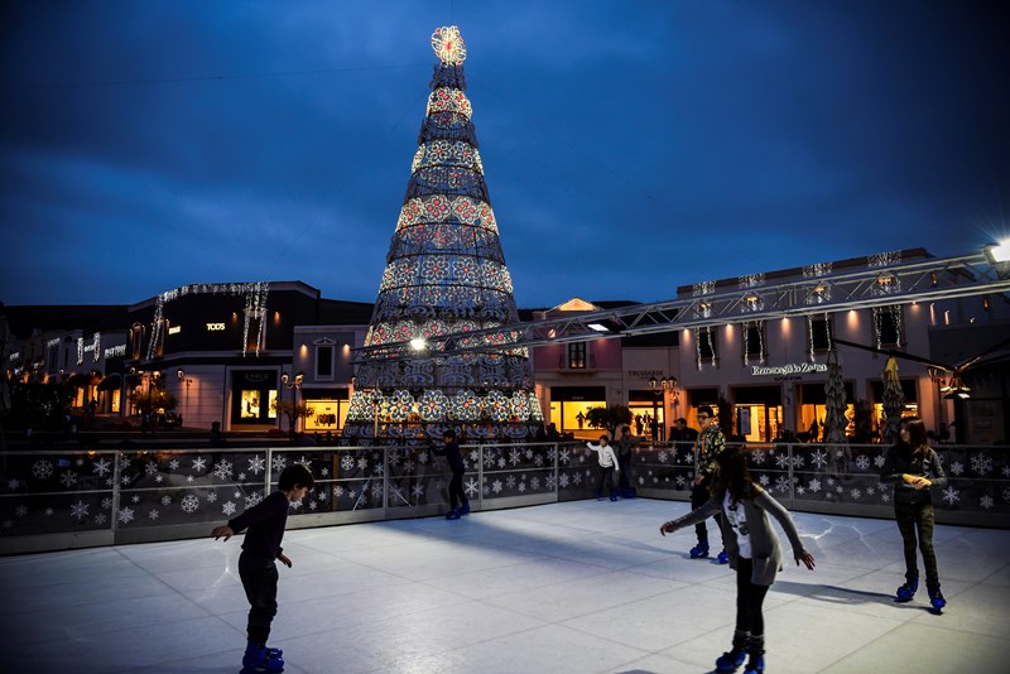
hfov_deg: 73.7
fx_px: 674
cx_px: 505
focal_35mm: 24
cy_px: 337
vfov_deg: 53.2
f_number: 4
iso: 560
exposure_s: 1/60
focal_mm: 24
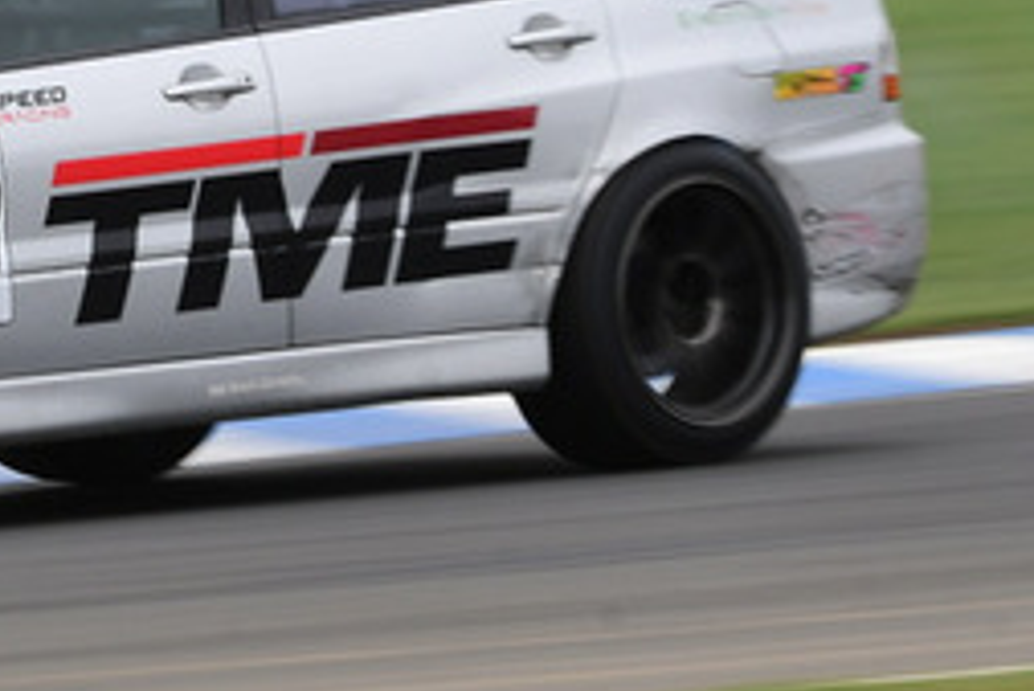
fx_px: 27243
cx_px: -176
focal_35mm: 948
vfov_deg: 1.5
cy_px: -364
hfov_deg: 2.2
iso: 160
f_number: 14
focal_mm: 200
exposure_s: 1/80
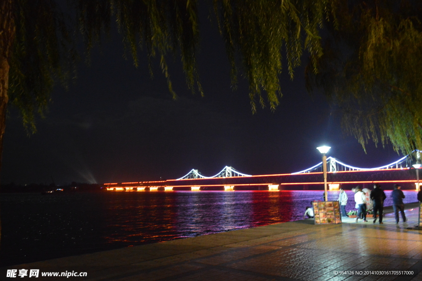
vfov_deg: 47.9
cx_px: 211
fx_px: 316
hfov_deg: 67.4
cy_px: 140
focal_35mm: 27
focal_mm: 18
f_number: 3.5
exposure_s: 1/8
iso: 3200
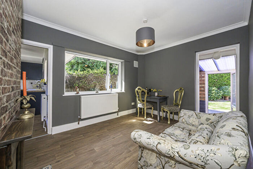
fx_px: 98
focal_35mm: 14
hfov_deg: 104.2
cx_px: 126
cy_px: 84
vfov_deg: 81.2
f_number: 7.1
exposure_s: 1/125
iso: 400
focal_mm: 14
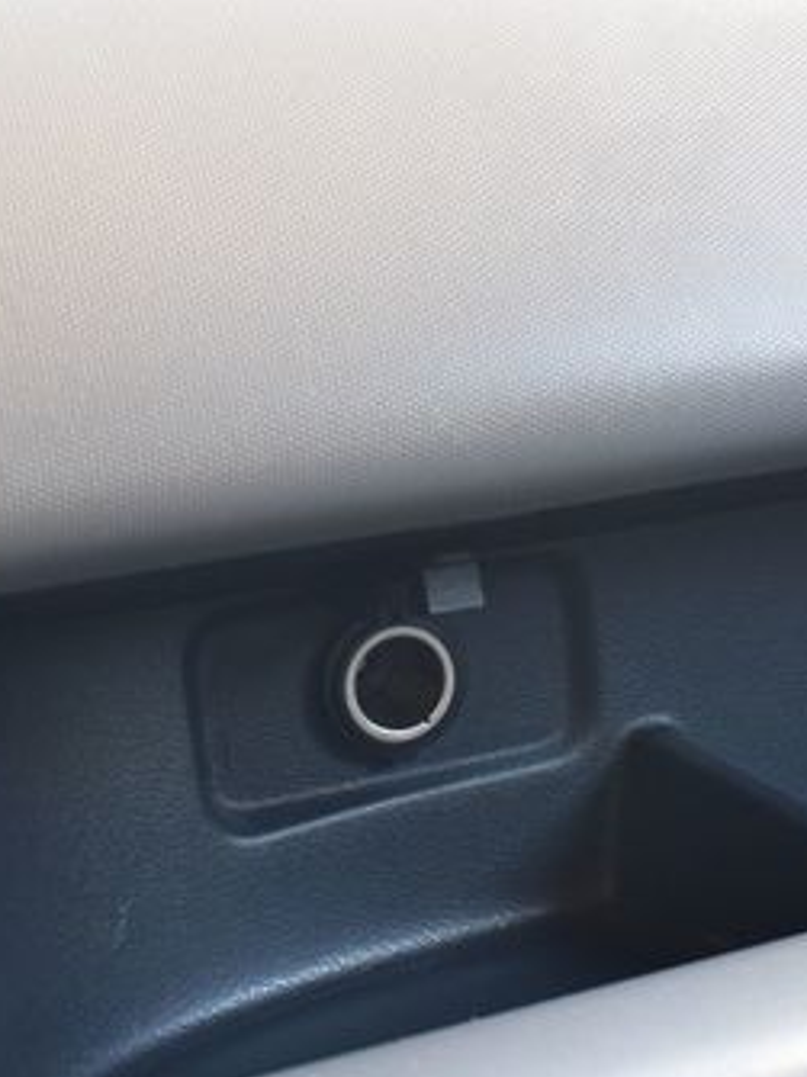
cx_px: 572
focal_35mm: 69
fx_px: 2144
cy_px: 630
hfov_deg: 21.2
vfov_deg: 28.2
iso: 800
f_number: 6.3
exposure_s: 1/15
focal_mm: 25
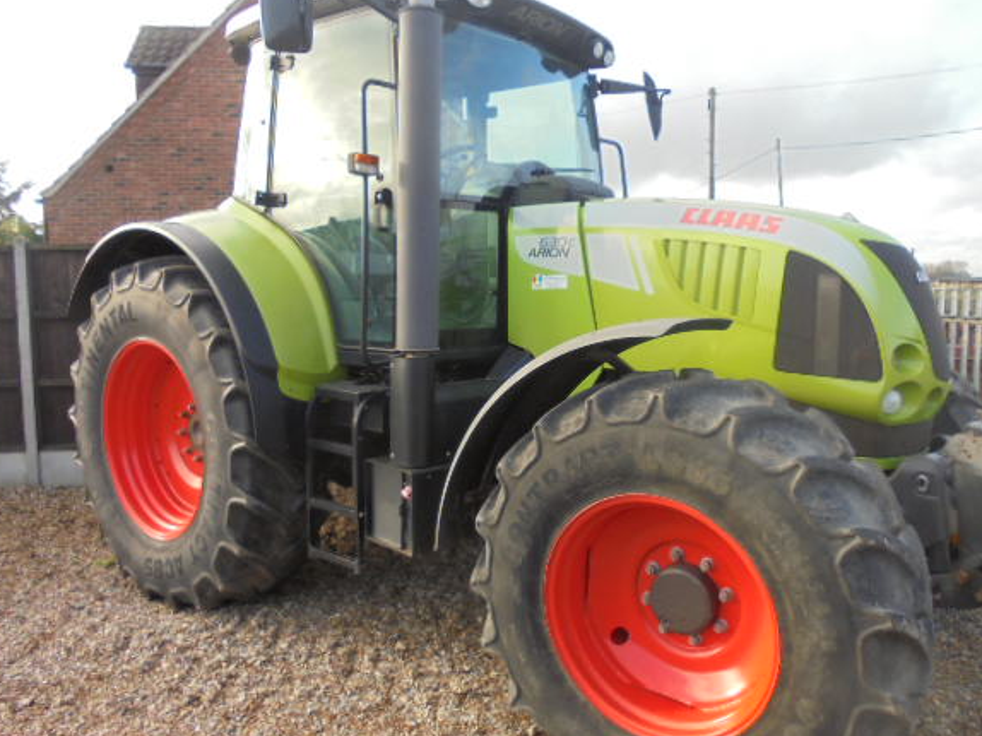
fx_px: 822
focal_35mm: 29
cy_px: 359
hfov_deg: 61.6
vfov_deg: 48.2
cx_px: 522
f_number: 3.5
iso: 100
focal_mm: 4.6
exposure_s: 1/160
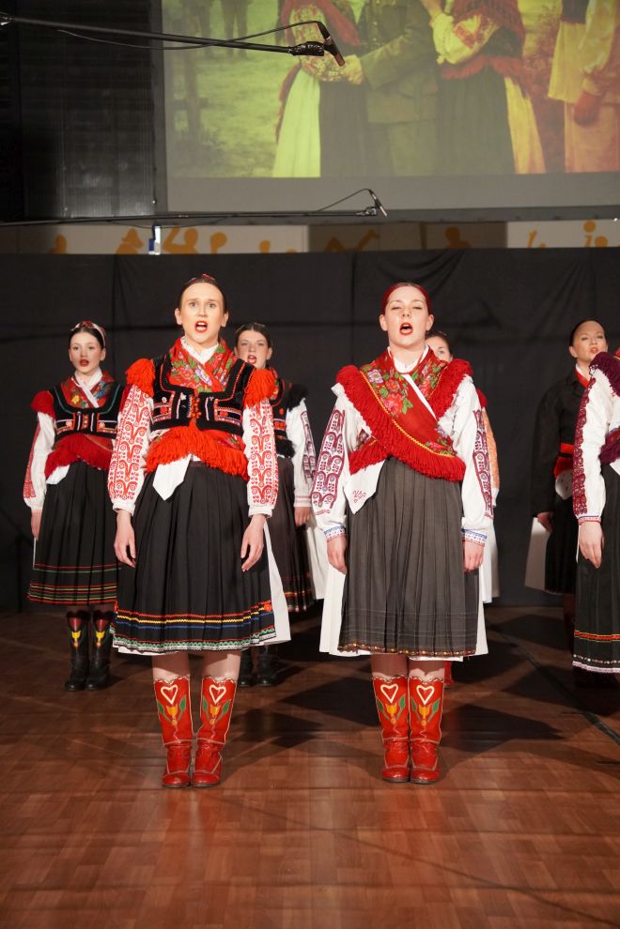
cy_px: 464
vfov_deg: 32.1
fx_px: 1616
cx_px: 310
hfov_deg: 21.7
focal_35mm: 63
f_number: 2.8
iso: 2500
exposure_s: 1/200
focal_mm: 41.7
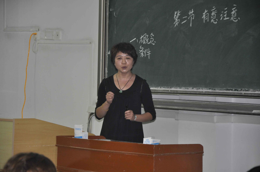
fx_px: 1136
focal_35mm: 158
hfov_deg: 13.1
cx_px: 130
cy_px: 86
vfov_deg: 8.7
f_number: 5.6
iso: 800
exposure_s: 1/60
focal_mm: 105
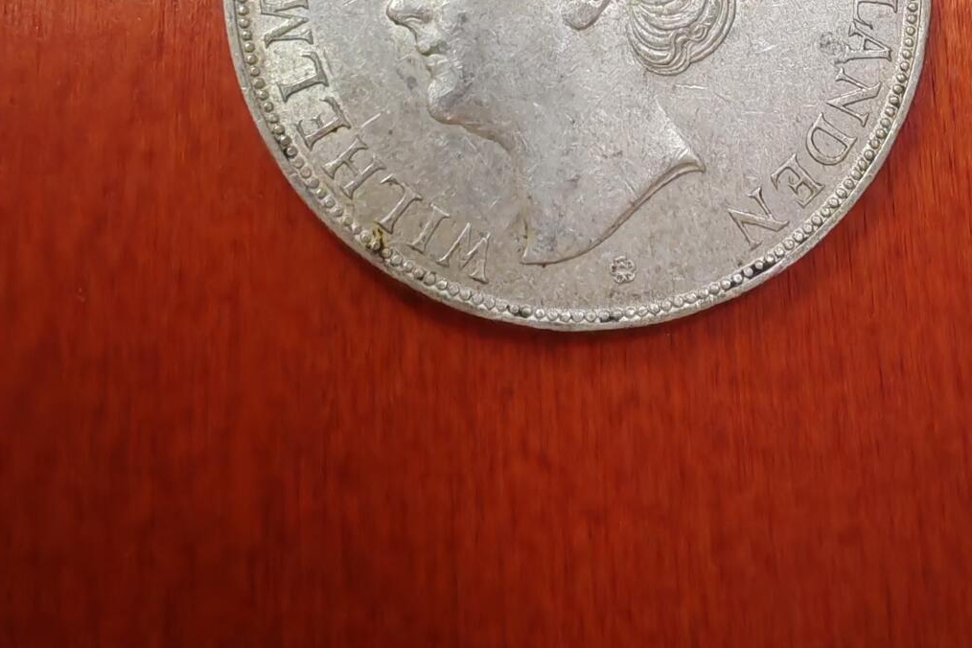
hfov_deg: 41.0
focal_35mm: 48
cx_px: 575
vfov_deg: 25.6
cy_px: -98
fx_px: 1296
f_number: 2.2
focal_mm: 1.96
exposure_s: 1/50
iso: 125
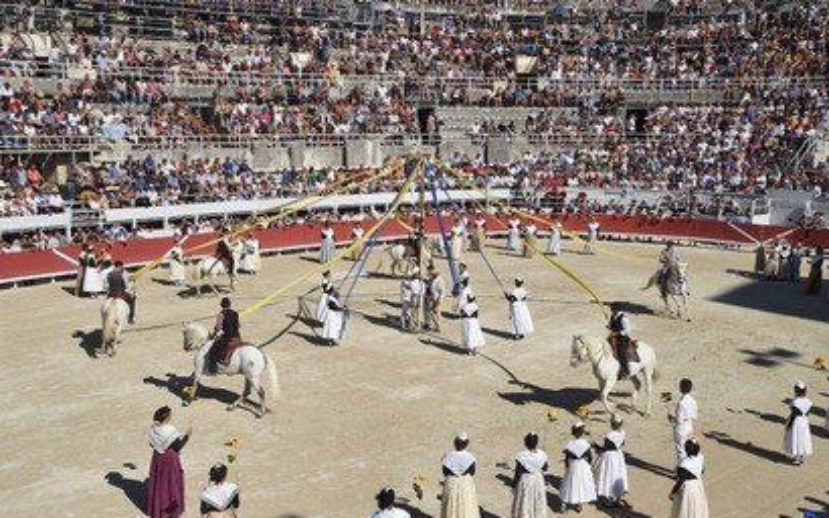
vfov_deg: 27.4
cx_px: 410
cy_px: 277
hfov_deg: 42.7
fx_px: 1062
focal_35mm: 47
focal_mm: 45
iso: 200
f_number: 11
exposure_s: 1/500
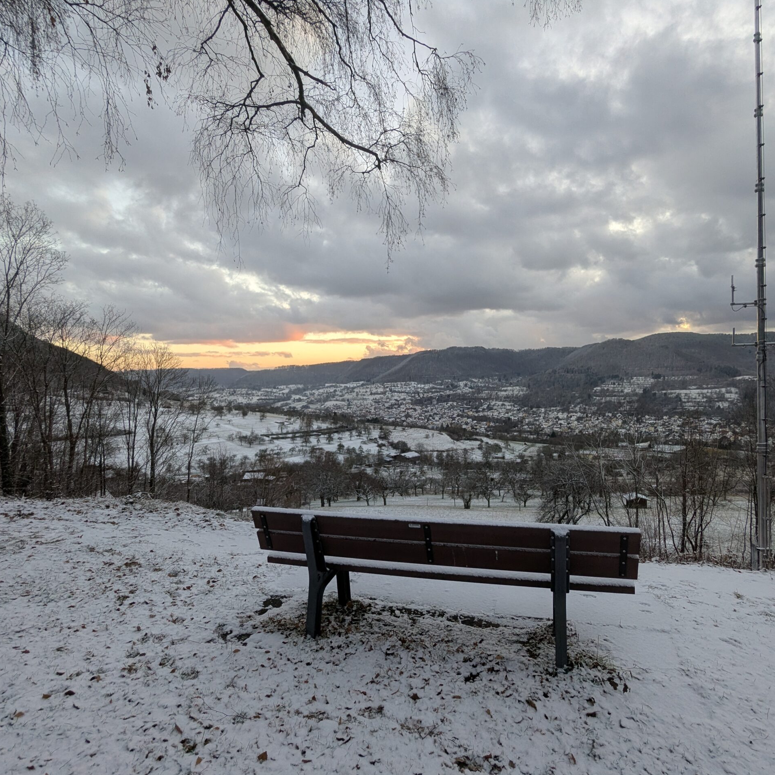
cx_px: 418
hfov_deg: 77.5
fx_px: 481
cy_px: 389
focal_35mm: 19
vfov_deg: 77.7
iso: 54
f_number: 2.2
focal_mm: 2.35
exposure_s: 1/133
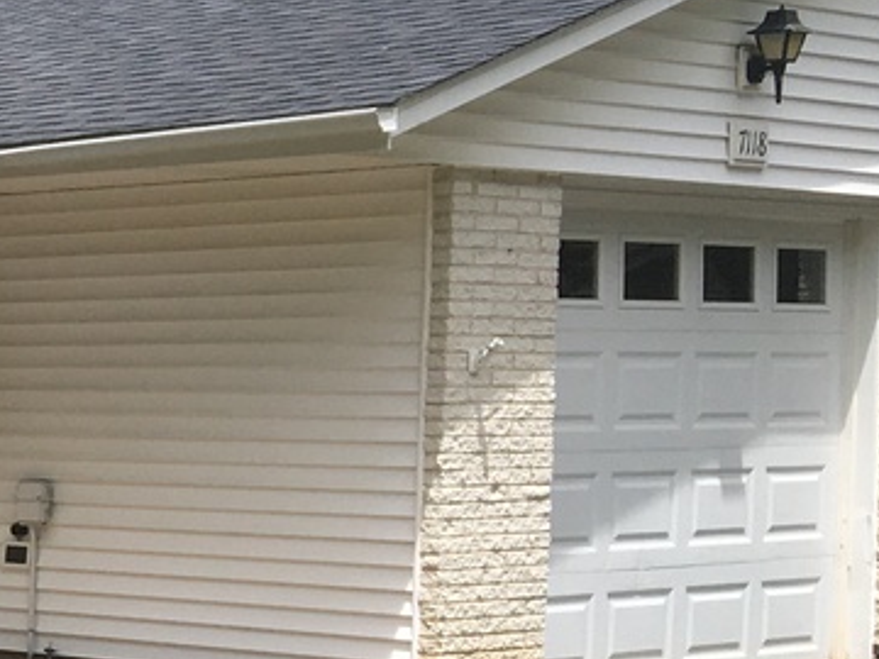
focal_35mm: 116
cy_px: 583
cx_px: -842
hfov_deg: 14.3
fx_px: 2946
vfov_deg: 12.7
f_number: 2.2
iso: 25
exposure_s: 1/1166
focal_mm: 4.15
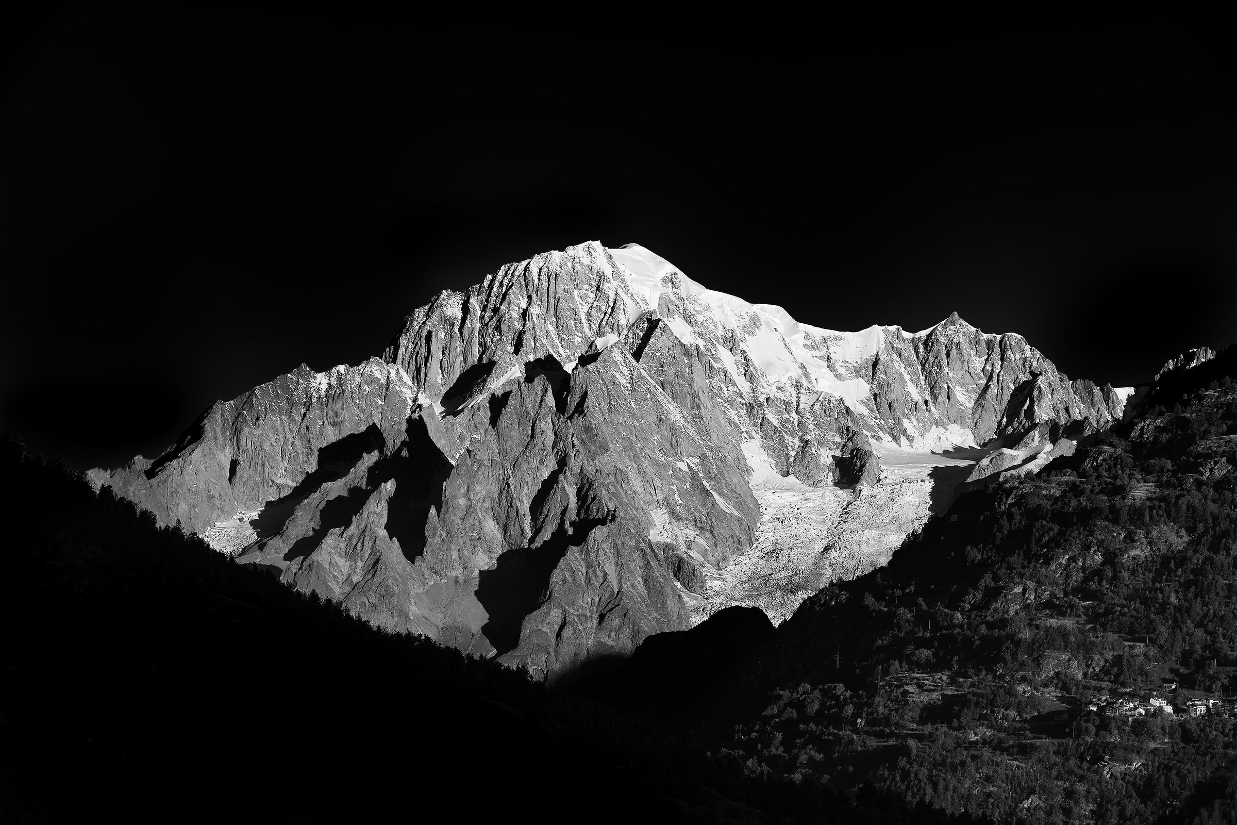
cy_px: 412
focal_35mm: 155
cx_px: 618
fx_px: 5326
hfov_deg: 13.2
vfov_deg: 8.9
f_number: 7.1
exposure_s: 1/400
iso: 160
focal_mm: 155
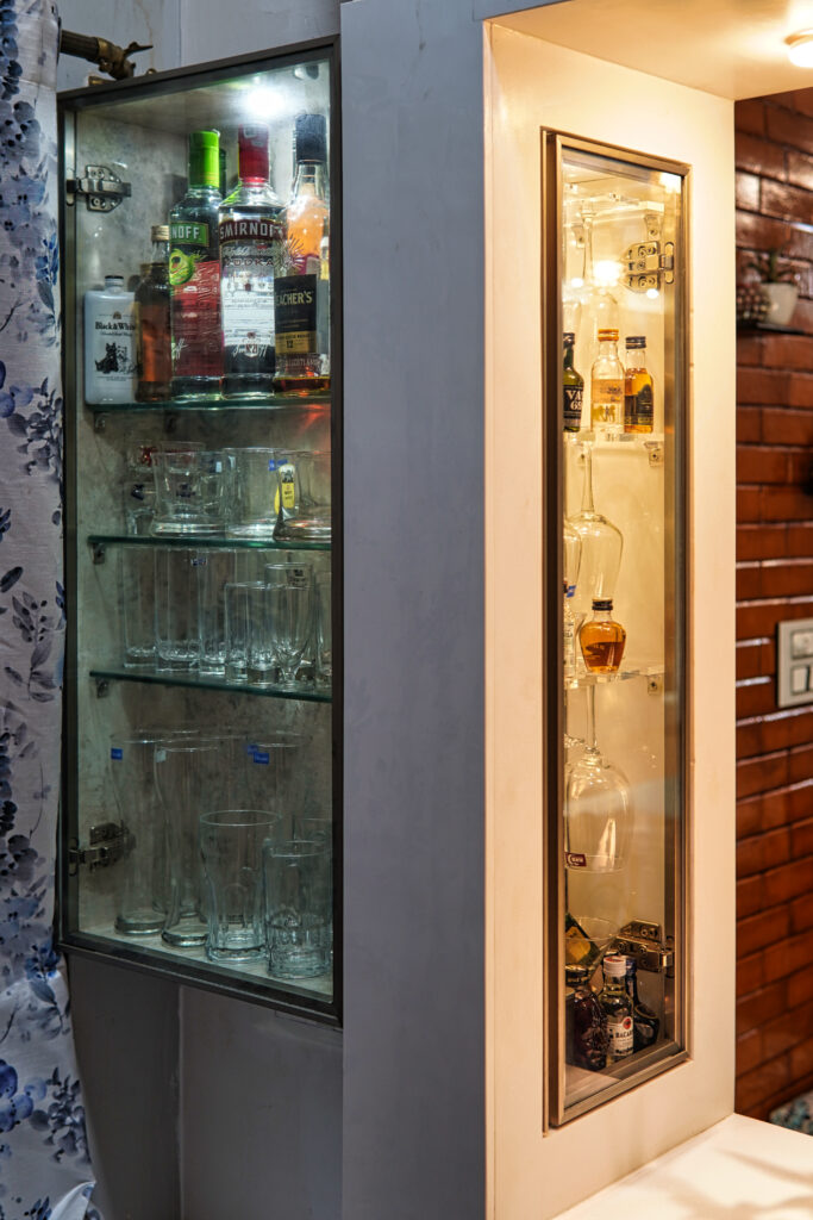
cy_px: 610
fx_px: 1524
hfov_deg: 29.9
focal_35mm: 45
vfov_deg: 43.6
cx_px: 406
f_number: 2.5
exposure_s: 1/30
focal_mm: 30
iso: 100
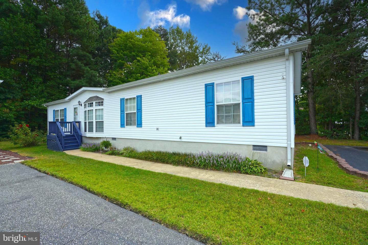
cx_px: 184
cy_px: 122
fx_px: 164
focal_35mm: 16
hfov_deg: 96.7
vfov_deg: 73.7
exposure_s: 1/160
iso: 125
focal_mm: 16
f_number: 8
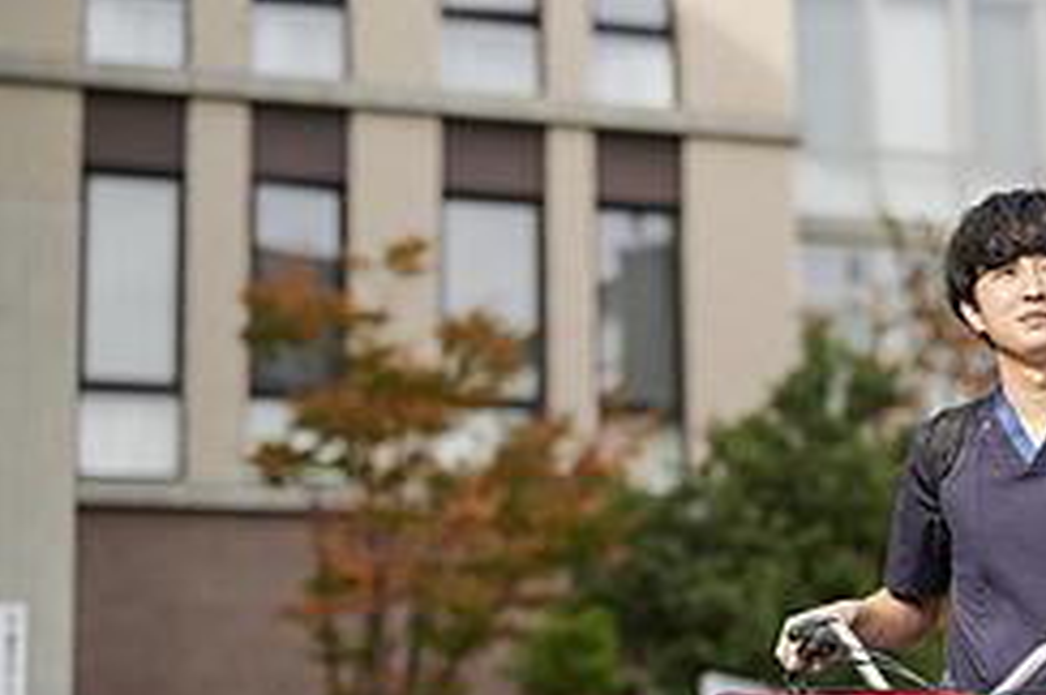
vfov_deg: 16.5
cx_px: 750
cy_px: 498
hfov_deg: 24.6
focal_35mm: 82
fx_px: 2379
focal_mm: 50
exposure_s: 1/2000
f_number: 1.6
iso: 63
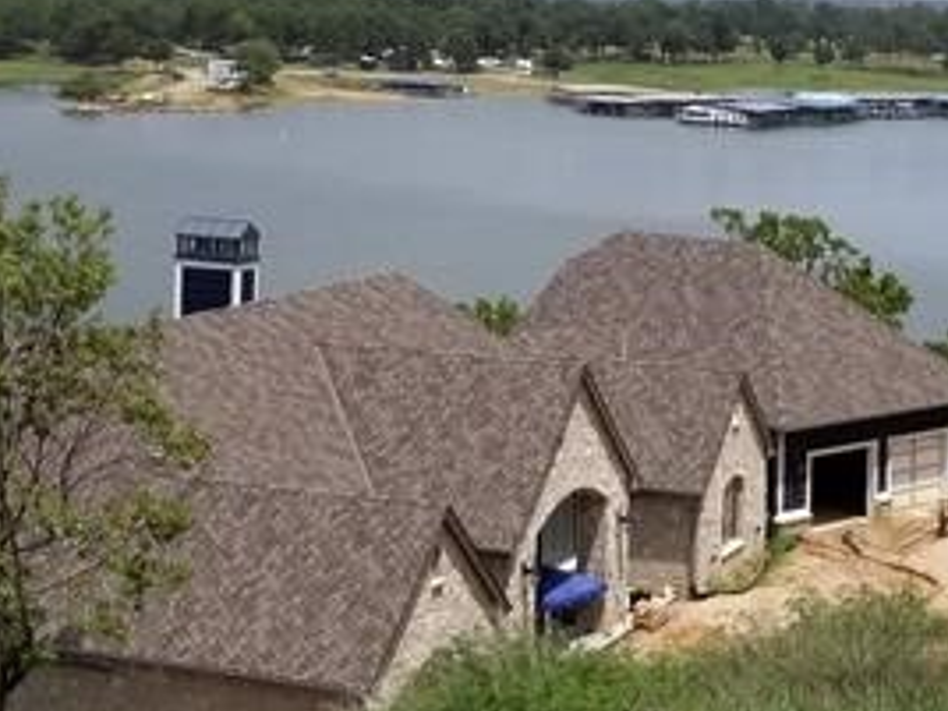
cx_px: 644
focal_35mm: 62
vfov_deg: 22.8
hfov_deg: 30.9
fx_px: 1698
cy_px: 7
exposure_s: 1/4132
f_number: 1.7
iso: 50
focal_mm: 4.3
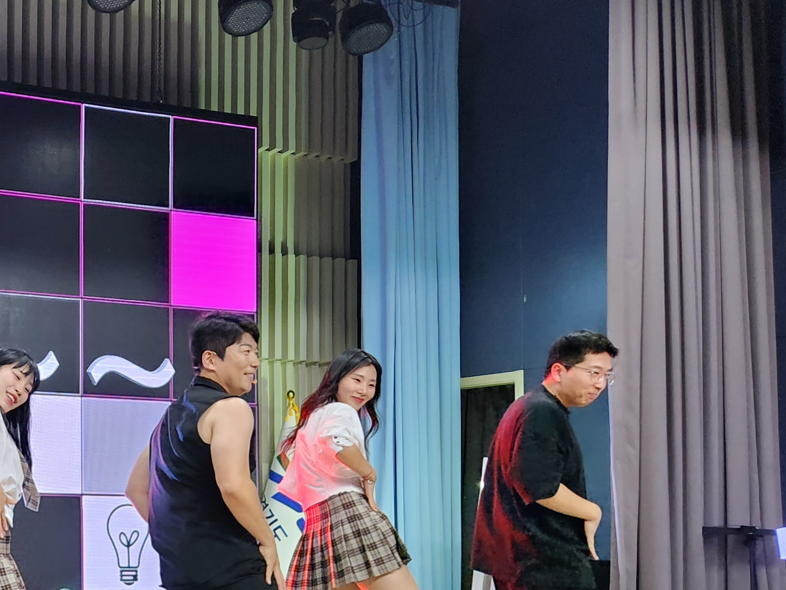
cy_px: 479
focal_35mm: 51
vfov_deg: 27.9
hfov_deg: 33.5
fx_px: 1158
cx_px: -43
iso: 160
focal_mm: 5.4
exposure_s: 1/120
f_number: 1.8
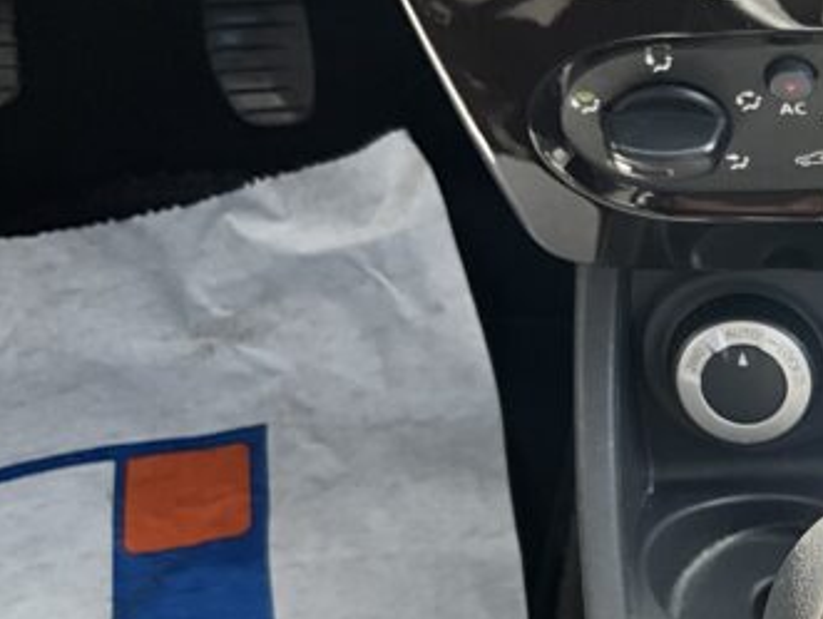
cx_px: 932
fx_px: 1666
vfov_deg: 20.7
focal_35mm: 70
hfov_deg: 25.5
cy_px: 537
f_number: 1.8
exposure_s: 1/122
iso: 32
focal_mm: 3
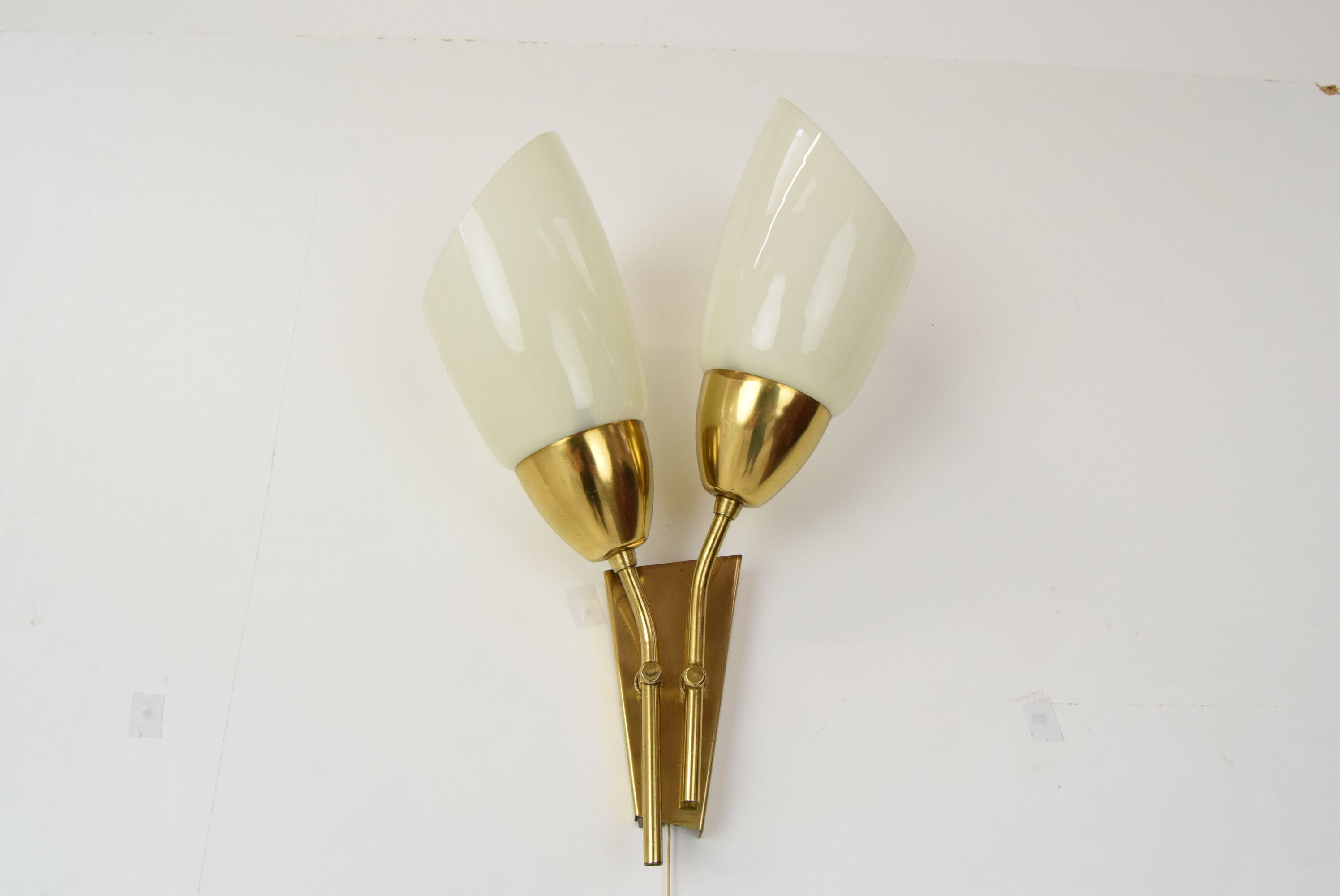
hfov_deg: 61.9
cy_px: 448
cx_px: 670
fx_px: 1117
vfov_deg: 43.7
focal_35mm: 30
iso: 1600
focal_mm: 20
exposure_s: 1/250
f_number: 8
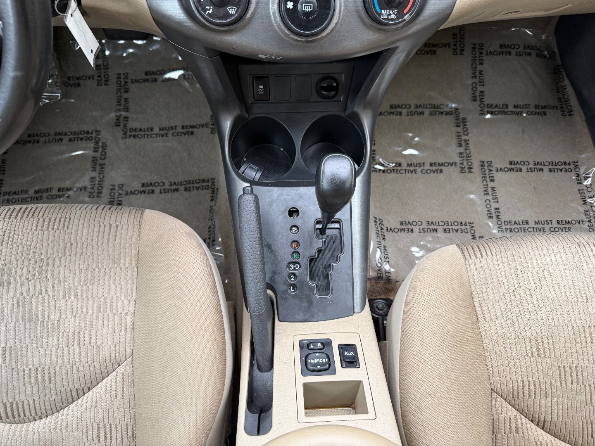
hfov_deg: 71.6
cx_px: 298
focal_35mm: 24
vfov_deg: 56.8
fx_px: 413
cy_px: 223
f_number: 1.78
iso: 250
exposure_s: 1/60
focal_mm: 6.76
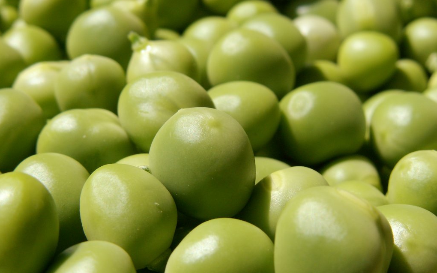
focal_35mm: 66
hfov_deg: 31.1
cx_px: 218
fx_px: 786
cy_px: 151
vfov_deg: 19.7
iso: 50
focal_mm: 10.28
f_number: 5
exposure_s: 1/500
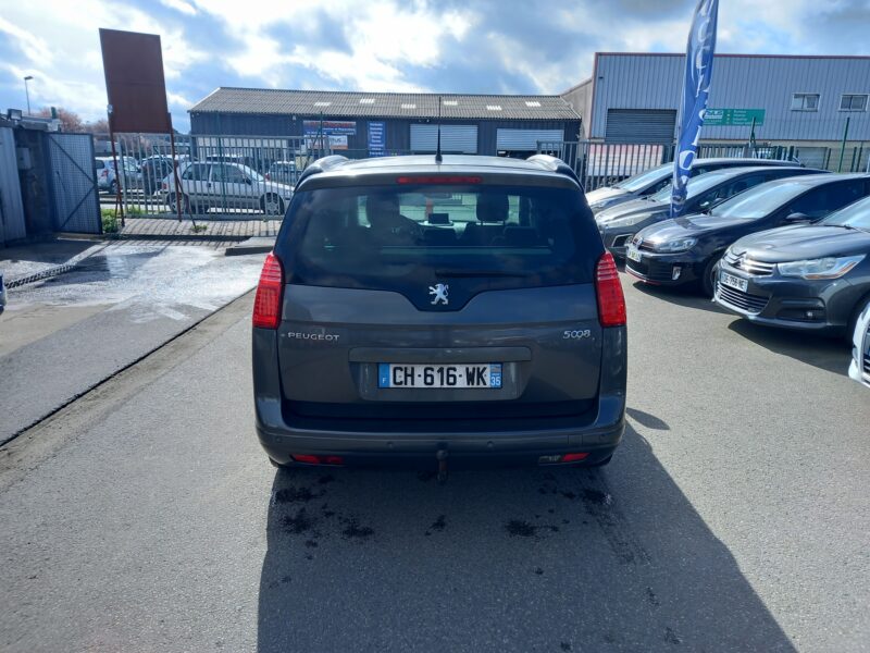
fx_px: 628
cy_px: 326
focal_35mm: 25
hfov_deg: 69.4
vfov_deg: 54.9
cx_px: 435
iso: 25
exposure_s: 1/330
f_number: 2
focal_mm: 4.6
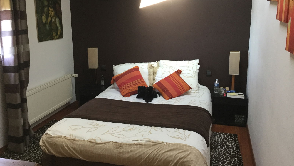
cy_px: 68
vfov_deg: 34.6
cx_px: 147
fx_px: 265
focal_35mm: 34
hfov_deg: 58.0
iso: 125
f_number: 2.4
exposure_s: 1/33
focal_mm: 3.3
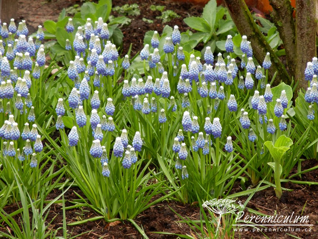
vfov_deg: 5.0
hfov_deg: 6.6
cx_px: 159
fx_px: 2756
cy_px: 120
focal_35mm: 300
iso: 160
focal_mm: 54
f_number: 5.6
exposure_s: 1/60
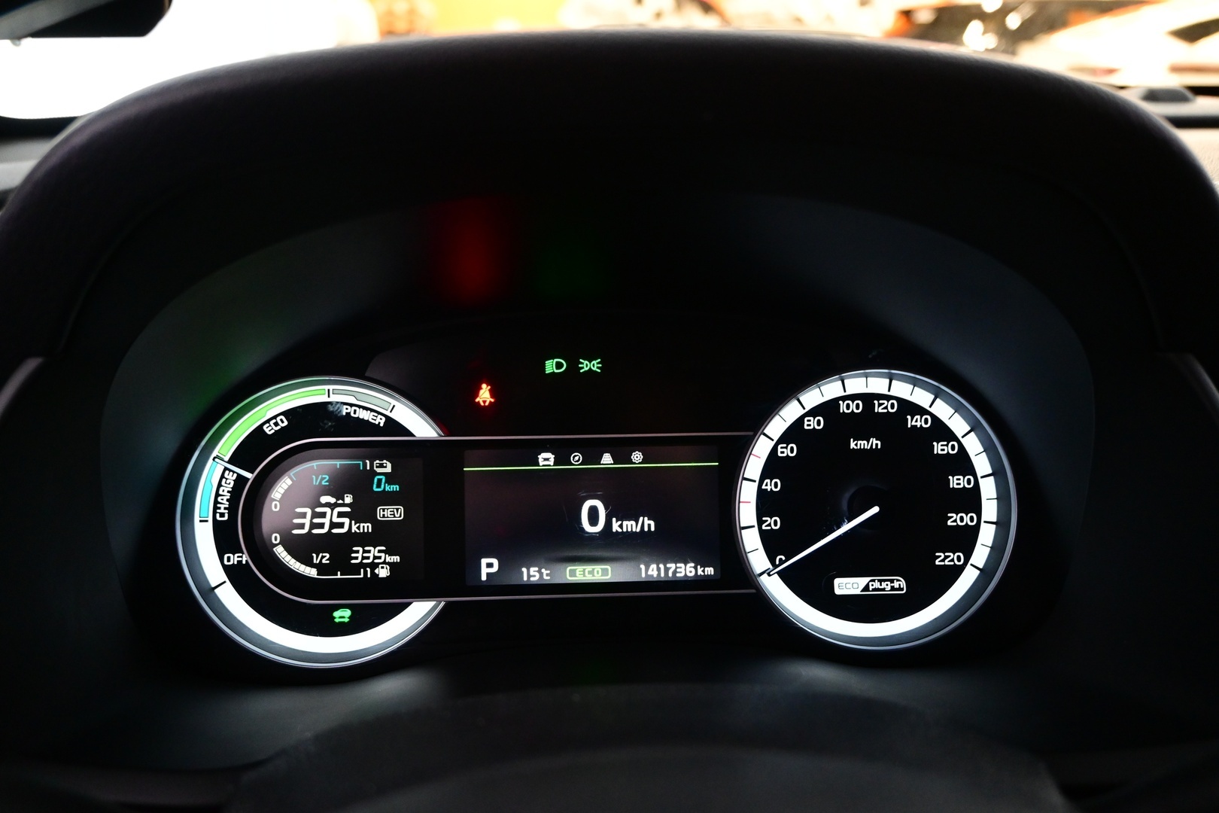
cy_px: 406
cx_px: 610
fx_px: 990
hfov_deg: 63.2
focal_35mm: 29
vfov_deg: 44.6
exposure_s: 1/30
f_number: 3.8
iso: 2500
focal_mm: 19.5
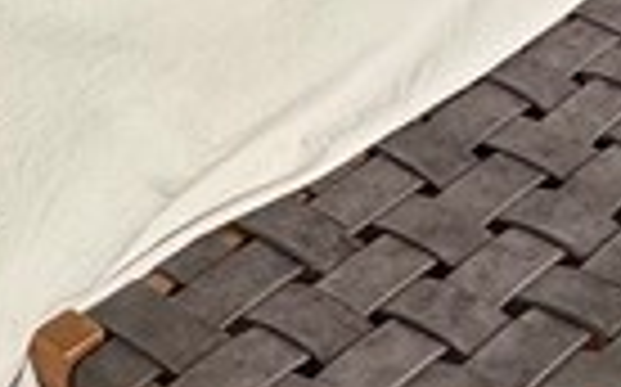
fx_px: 1860
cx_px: 441
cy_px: -698
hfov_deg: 18.9
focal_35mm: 110
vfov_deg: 9.7
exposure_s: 1/151
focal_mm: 2.22
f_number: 2.2
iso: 40
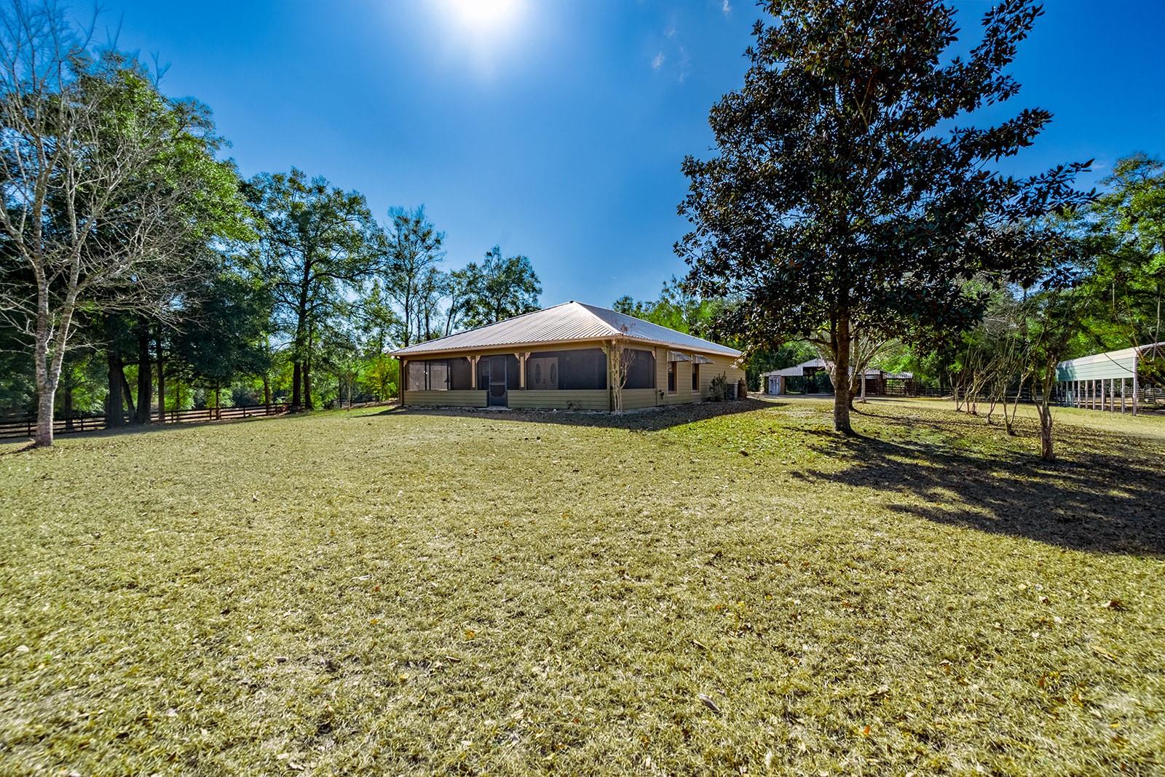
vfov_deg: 81.3
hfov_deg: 104.2
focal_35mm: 14
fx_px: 453
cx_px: 582
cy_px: 388
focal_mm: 14
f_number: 8
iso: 400
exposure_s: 1/6400
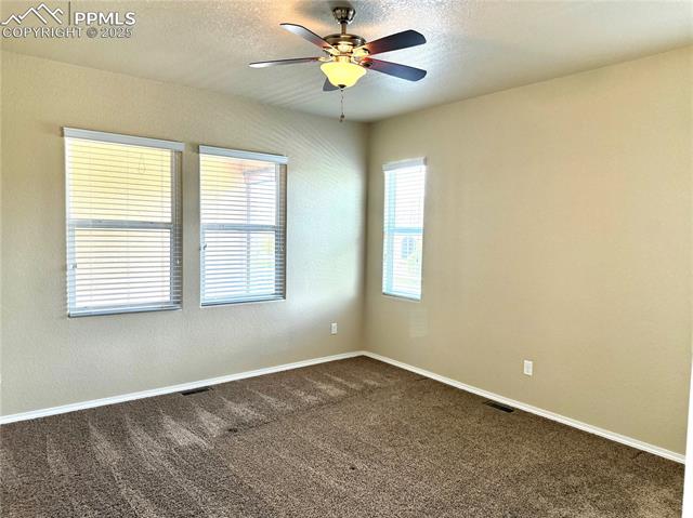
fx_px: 480
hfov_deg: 71.6
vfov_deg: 56.8
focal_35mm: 24
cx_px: 346
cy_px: 259
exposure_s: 1/148
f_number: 1.78
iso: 200
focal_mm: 6.76
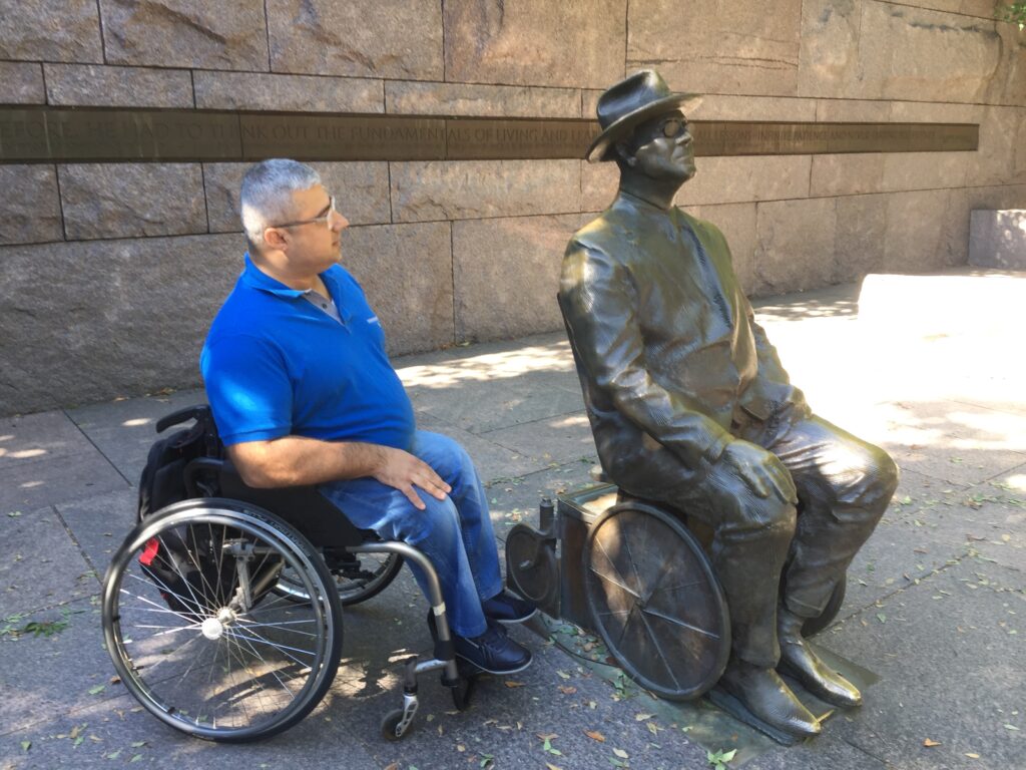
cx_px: 513
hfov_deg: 61.7
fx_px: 860
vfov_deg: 48.2
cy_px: 385
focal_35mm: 29
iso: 32
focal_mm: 4.15
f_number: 2.2
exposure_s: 1/60
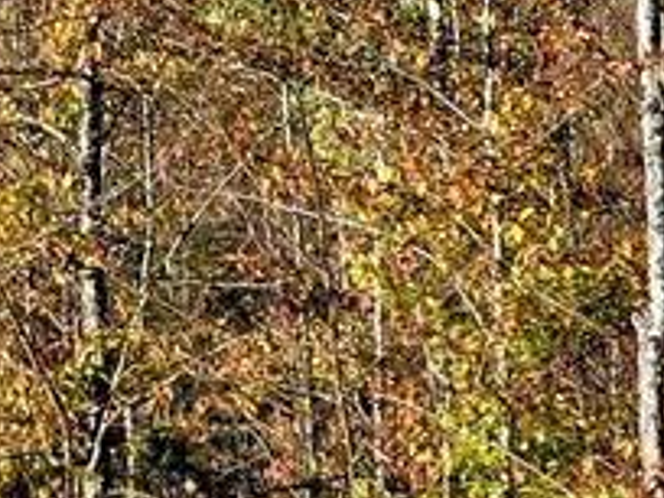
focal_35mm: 432
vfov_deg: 3.4
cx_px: -989
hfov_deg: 4.5
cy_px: -723
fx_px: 8287
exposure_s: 1/2163
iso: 50
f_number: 2.4
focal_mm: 7.9
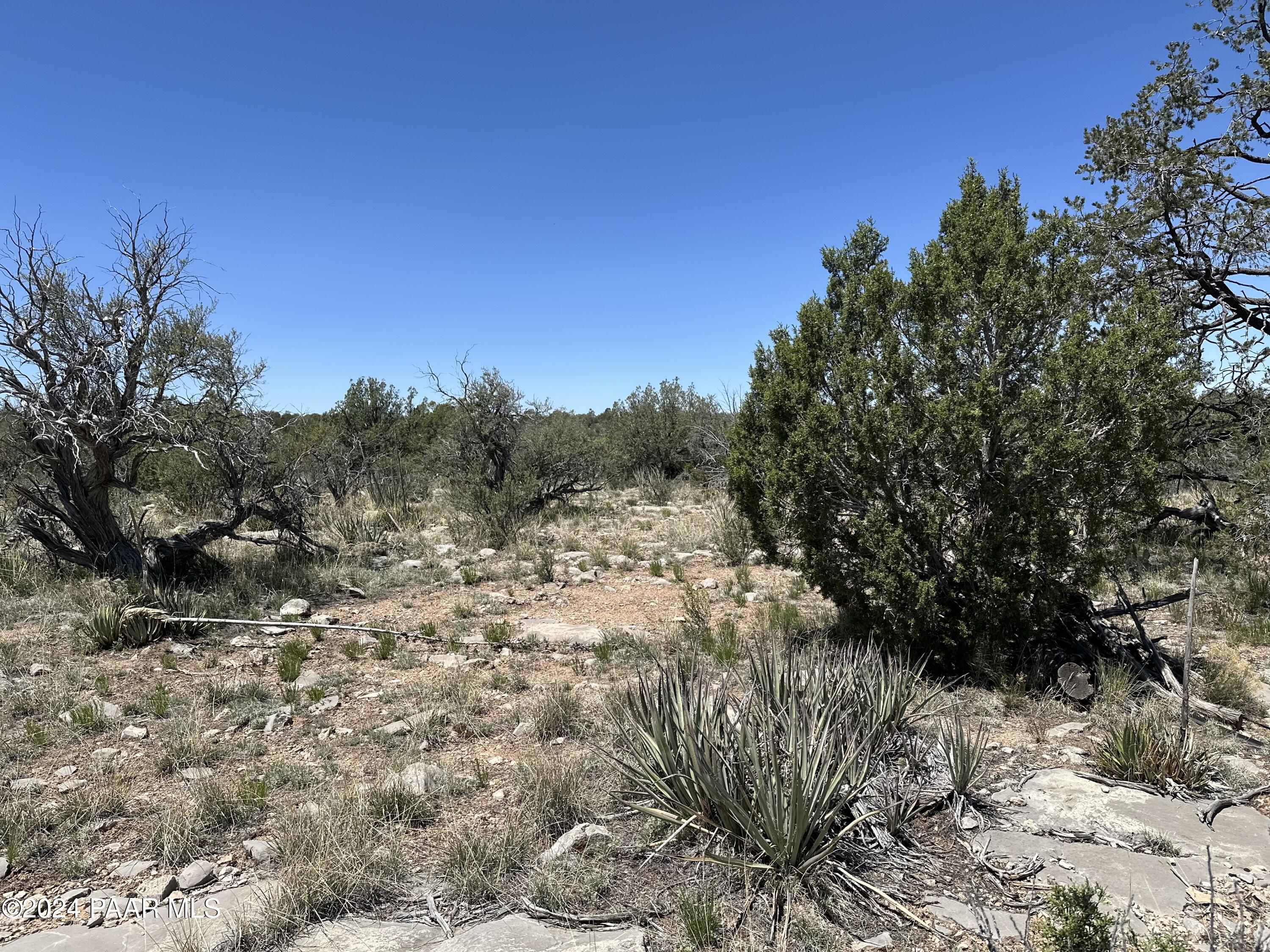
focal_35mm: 24
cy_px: 476
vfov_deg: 56.8
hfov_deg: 71.6
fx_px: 881
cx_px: 635
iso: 80
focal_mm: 6.86
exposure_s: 1/4762
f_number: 1.78
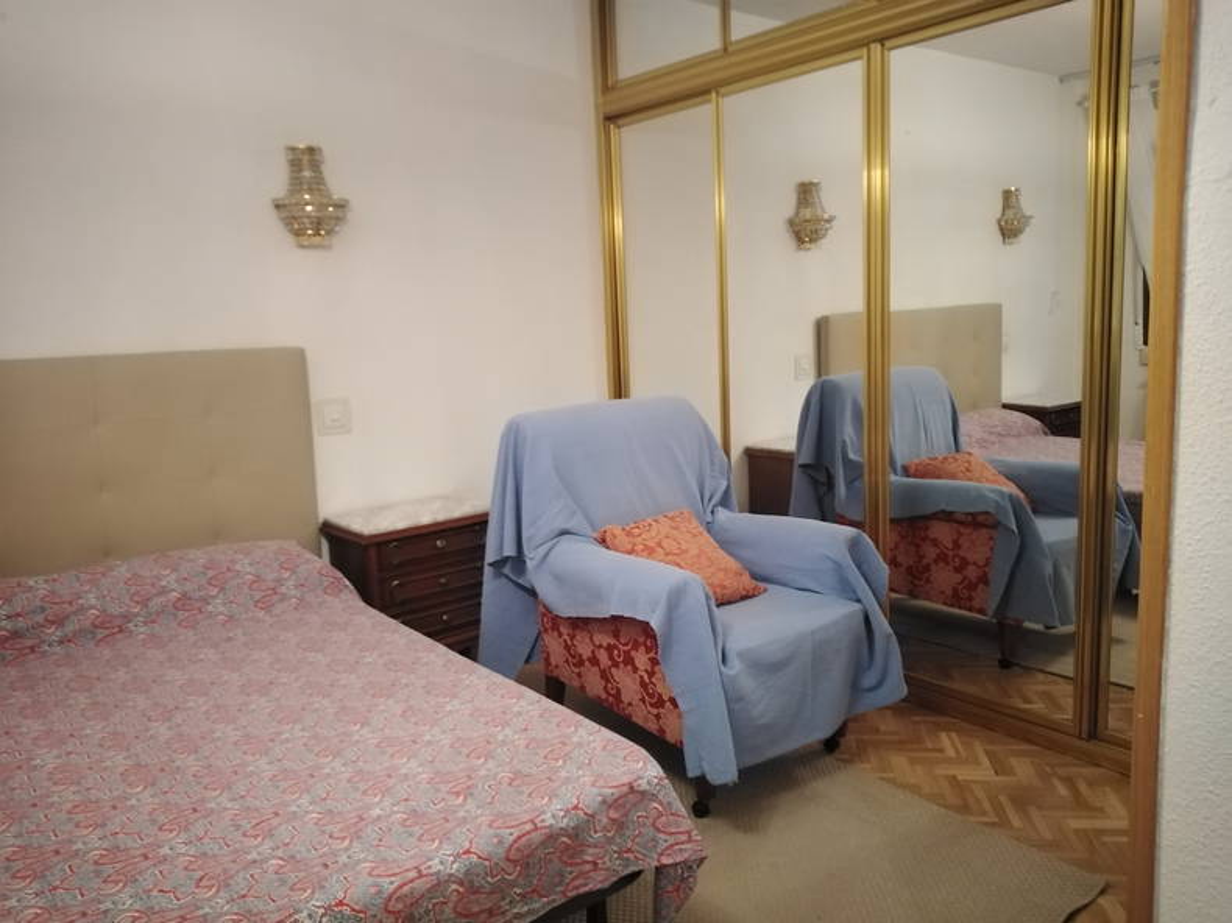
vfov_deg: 53.0
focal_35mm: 26
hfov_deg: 67.3
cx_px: 616
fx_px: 925
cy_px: 462
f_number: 1.8
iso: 1030
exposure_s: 1/14.3
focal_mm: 3.62
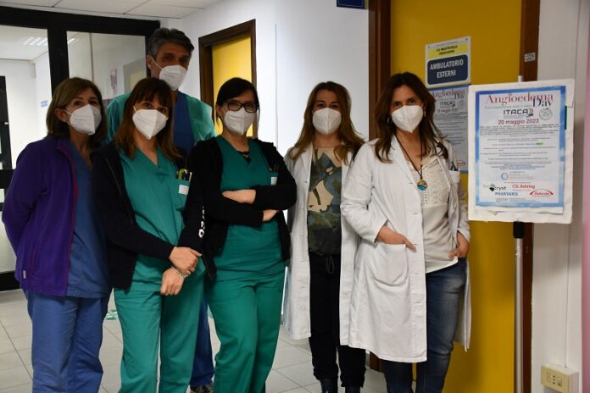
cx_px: 295
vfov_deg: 34.2
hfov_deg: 49.6
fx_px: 639
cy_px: 196
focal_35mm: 39
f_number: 3.8
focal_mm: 26
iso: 2200
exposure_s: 1/125
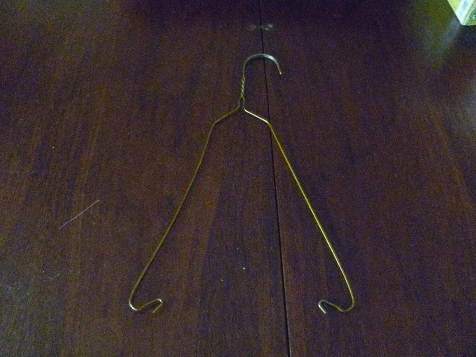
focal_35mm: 28
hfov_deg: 63.4
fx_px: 385
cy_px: 178
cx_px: 238
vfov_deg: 49.7
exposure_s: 1/15
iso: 1600
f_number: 3.3
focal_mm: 5
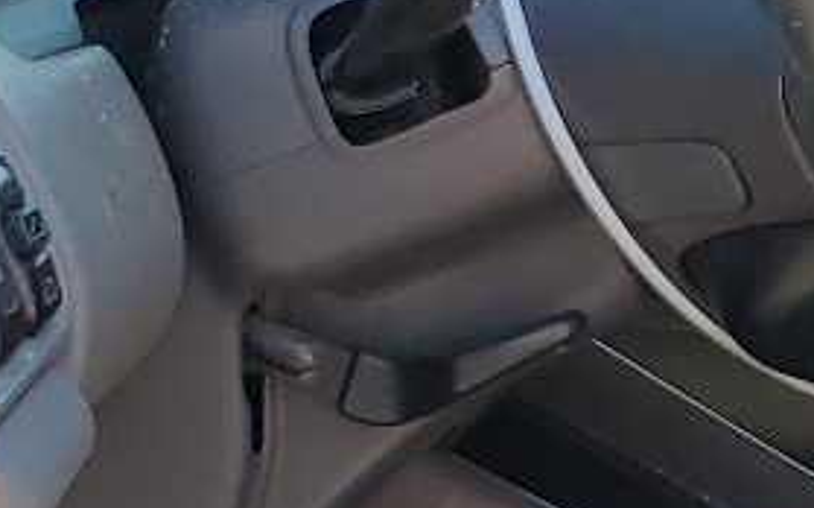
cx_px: 1176
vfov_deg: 8.2
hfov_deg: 12.7
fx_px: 3503
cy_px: 566
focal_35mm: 158
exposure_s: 1/455
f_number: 1.5
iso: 50
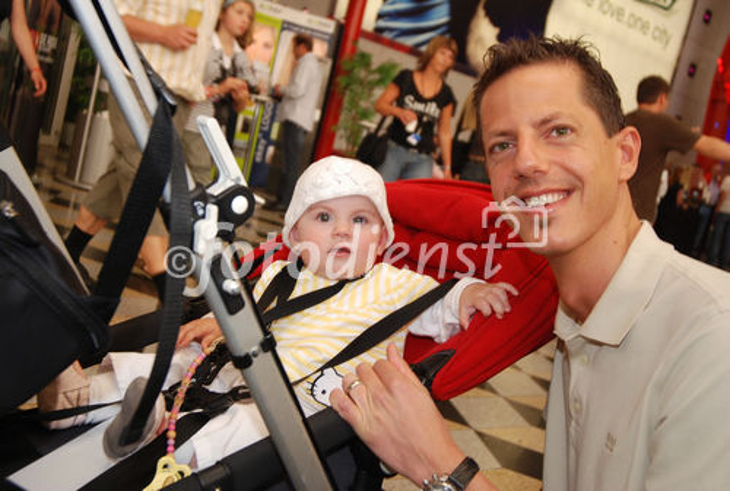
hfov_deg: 46.3
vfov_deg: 32.1
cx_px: 365
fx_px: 854
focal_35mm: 42
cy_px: 246
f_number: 4.5
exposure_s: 1/60
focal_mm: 28
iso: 400
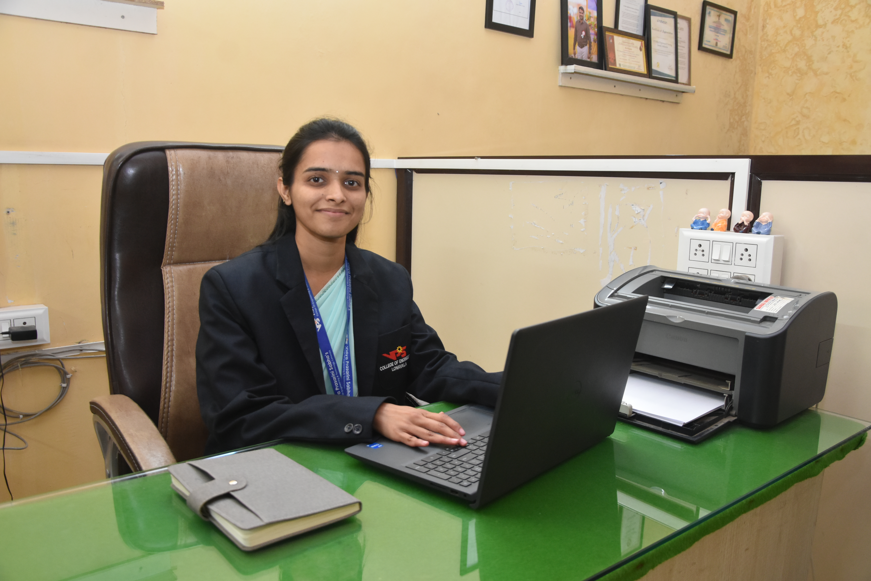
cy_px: 290
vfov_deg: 41.7
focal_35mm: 32
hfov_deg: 59.5
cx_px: 436
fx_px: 762
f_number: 4
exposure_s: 1/60
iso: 1250
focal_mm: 21
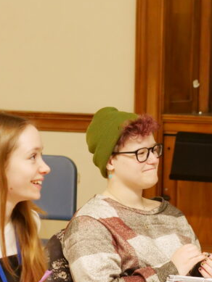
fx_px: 1289
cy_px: 194
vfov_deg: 12.5
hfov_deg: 9.4
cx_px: 199
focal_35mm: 158
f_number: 2.5
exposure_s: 1/160
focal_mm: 30
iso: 2500
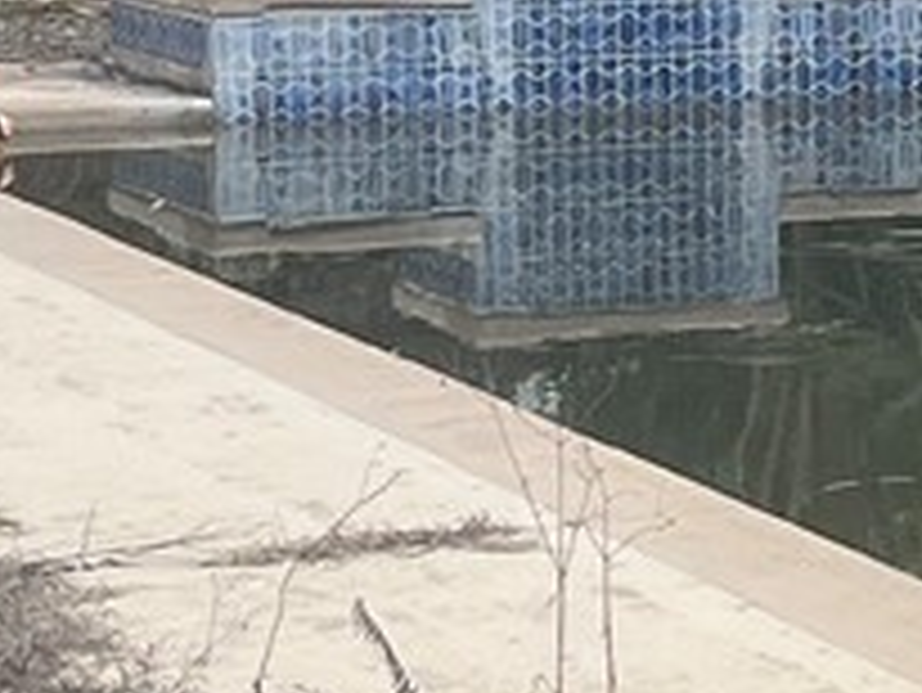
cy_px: 104
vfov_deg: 7.3
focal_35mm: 203
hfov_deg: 9.6
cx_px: 1120
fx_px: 5410
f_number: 1.5
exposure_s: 1/1553
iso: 50
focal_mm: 5.7
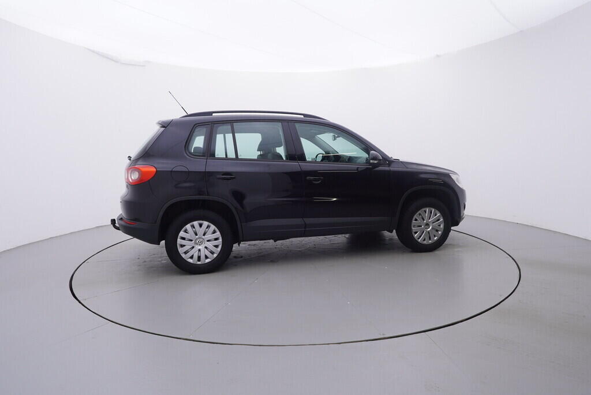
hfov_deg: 77.3
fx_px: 370
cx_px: 296
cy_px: 198
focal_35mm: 22
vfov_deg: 56.2
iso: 200
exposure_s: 1/80
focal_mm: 15
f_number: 5
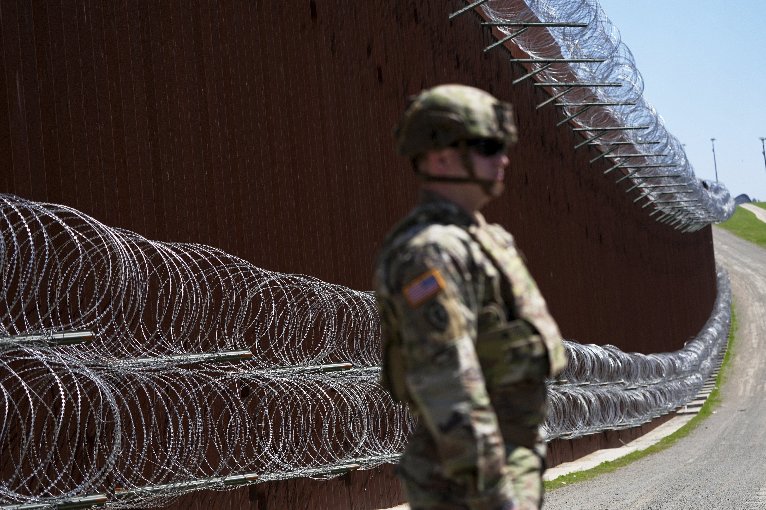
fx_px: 2128
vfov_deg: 13.7
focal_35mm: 100
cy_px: 255
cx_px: 383
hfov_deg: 20.4
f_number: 4.5
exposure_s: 1/3200
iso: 250
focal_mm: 100
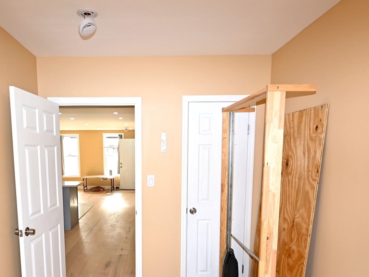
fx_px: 277
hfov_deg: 66.8
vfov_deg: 51.8
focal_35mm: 26
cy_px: 191
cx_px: 153
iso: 200
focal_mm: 10
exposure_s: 1/100
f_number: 5
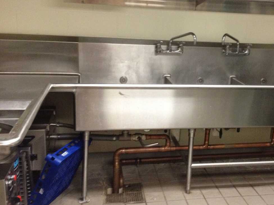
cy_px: 89
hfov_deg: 39.2
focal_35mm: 48
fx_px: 380
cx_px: 183
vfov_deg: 30.2
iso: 400
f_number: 2.4
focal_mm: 4.28
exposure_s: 1/15
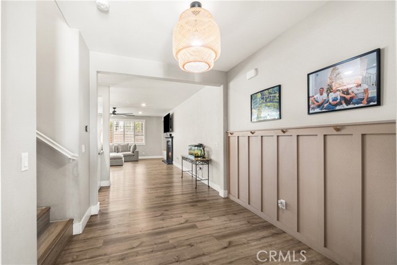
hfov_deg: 100.4
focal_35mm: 15
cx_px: 198
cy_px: 132
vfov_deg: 77.4
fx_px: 165
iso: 320
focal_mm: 10
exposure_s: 1/3
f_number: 8
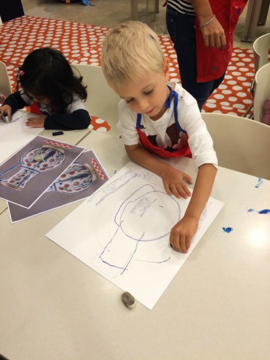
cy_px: 180
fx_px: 301
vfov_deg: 61.6
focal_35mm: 29
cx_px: 135
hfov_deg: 48.2
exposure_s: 1/30
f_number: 2.2
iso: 64
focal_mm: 4.15
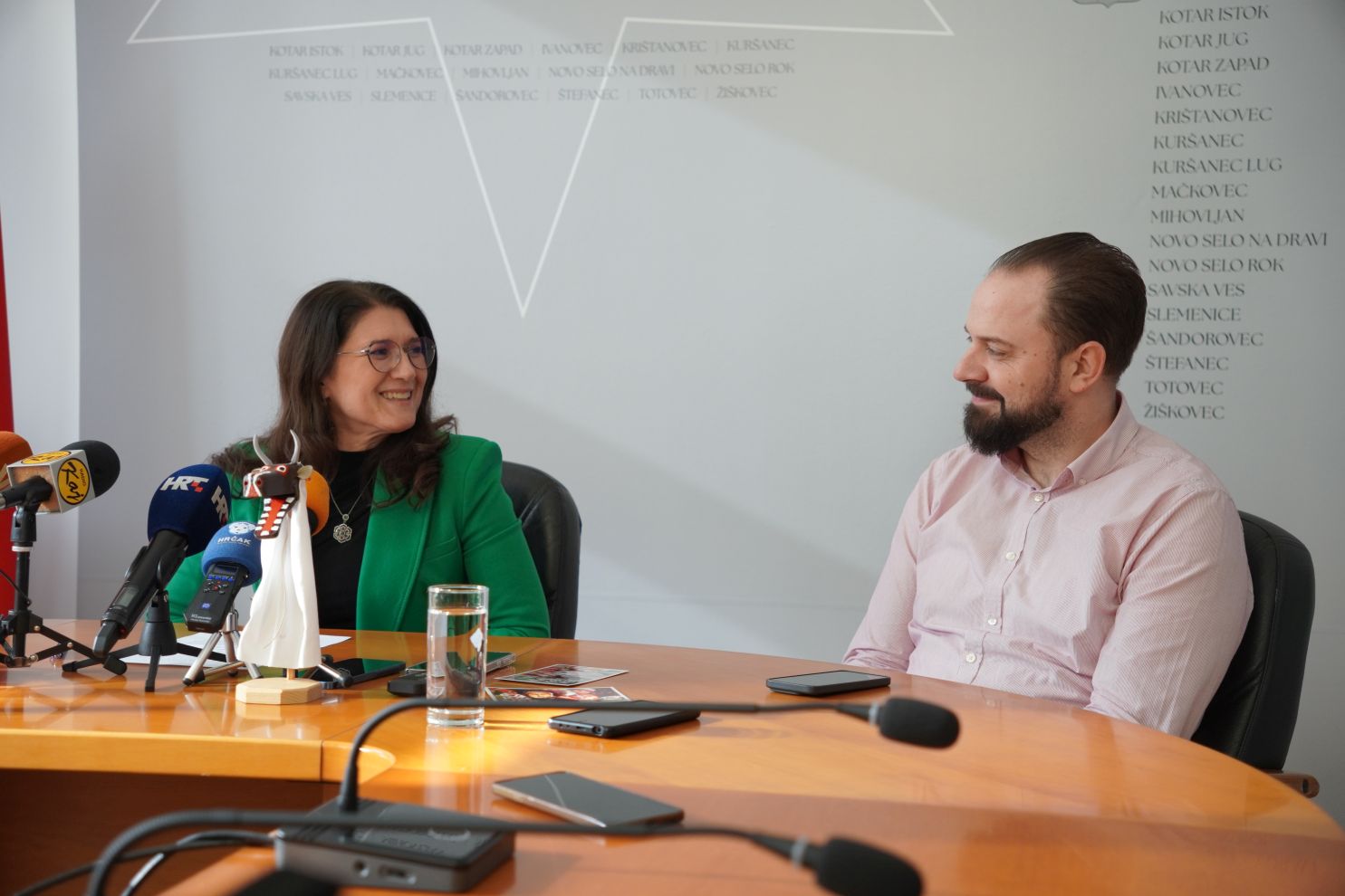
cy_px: 448
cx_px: 672
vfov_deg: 26.8
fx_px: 1883
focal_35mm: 50
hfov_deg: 39.3
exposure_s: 1/100
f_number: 3.2
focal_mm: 33.6
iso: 640
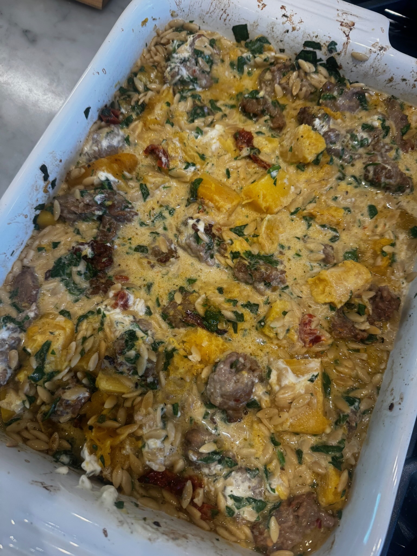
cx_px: 208
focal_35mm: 24
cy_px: 278
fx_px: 385
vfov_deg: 71.6
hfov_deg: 56.8
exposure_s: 1/120
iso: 100
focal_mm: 6.76
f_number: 1.78
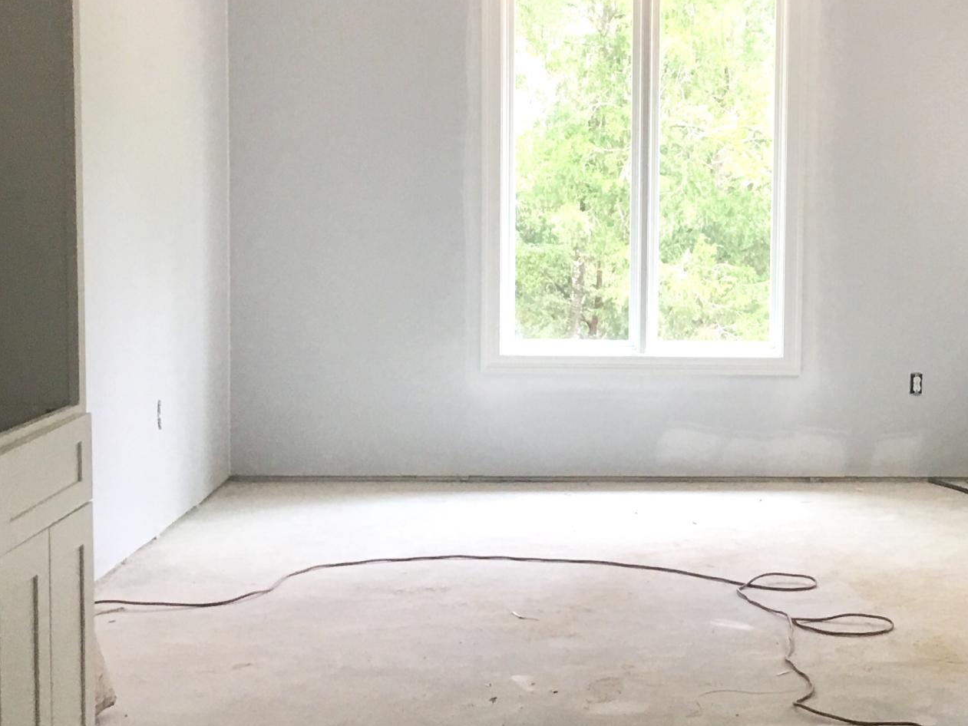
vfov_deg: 21.3
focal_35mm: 69
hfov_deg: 27.1
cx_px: 893
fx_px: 1930
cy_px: 351
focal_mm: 4.15
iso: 32
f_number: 2.2
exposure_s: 1/15
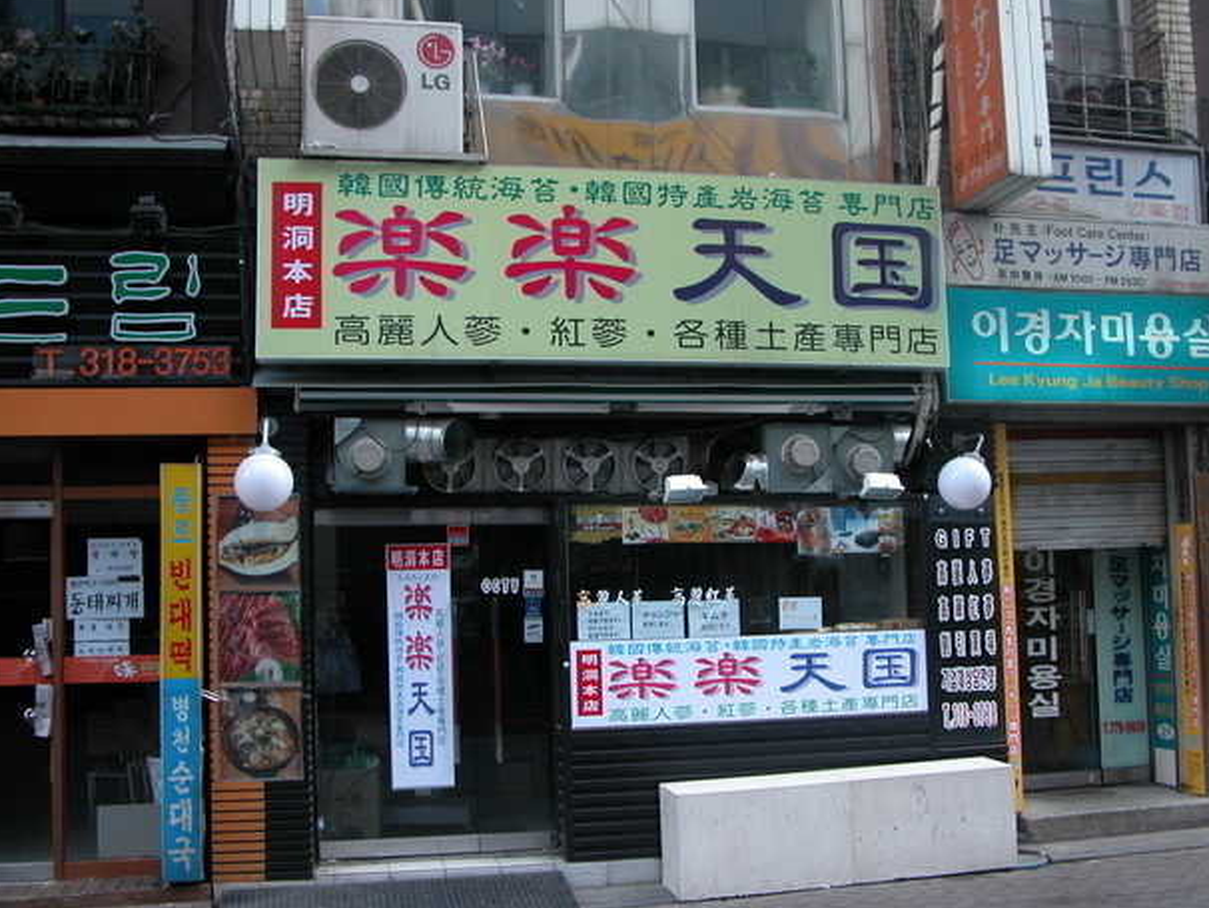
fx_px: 1328
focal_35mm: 38
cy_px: 463
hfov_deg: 49.0
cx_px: 622
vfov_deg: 37.7
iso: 100
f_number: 2.8
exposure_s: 1/53.9
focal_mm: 9.5
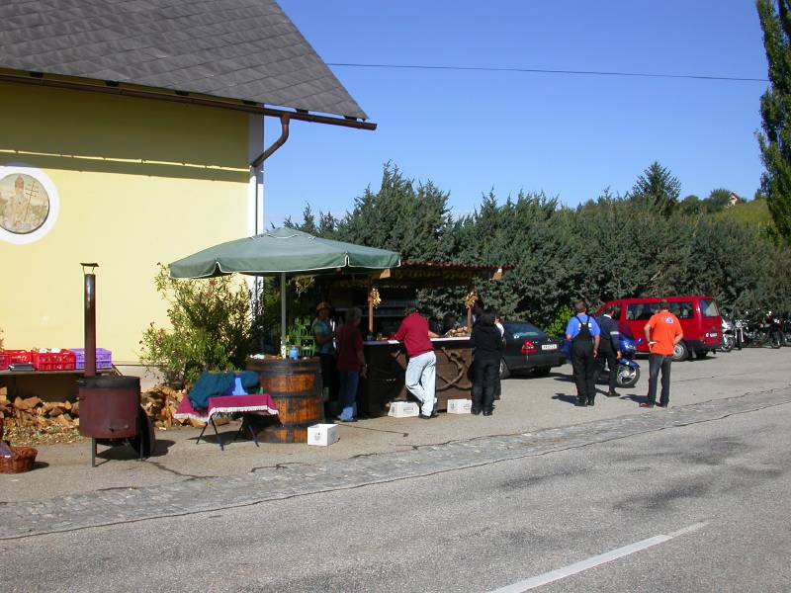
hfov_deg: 49.0
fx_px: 868
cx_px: 396
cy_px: 296
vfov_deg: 37.7
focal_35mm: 38
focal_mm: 7.85
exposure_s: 1/354
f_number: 7.5
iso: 100
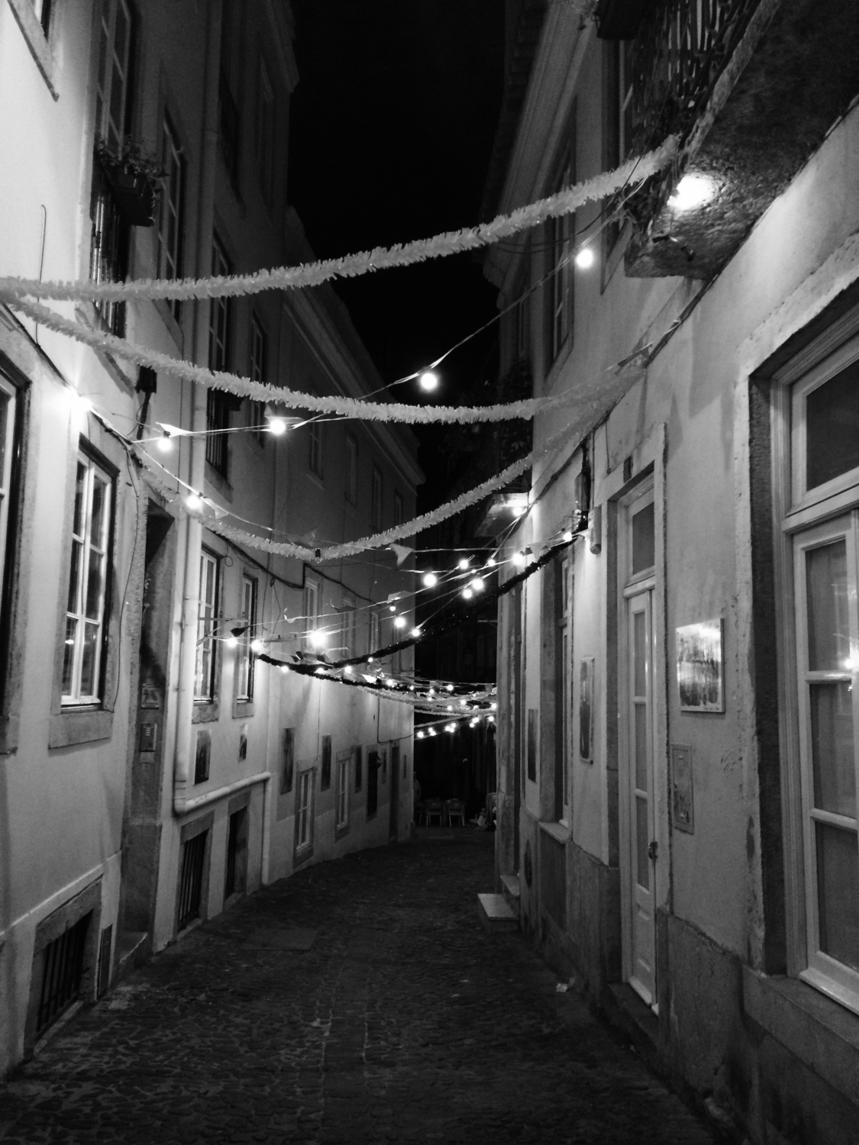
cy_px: 572
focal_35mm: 29
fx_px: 960
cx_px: 430
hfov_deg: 48.2
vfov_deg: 61.7
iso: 320
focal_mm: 4.15
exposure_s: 1/33
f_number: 2.2
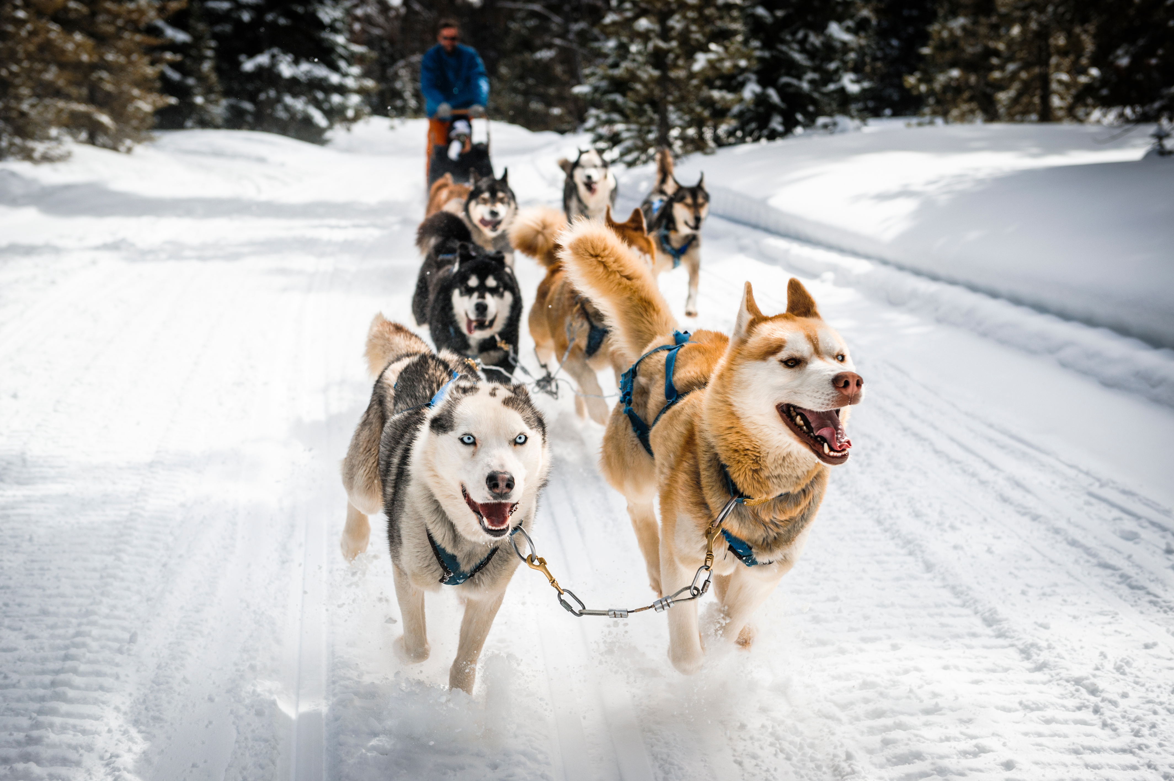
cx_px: 587
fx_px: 1695
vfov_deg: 26.0
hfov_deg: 38.2
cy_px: 390
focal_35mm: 52
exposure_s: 1/3200
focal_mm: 52
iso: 200
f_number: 4
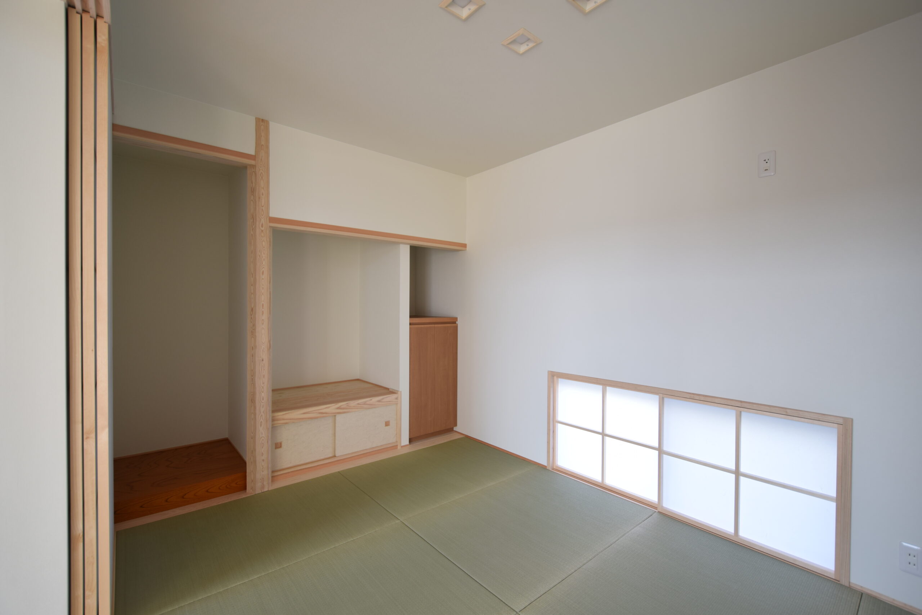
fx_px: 384
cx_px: 461
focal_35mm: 15
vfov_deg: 77.3
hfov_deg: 100.4
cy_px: 308
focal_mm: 10
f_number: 3.5
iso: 100
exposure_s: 1/30
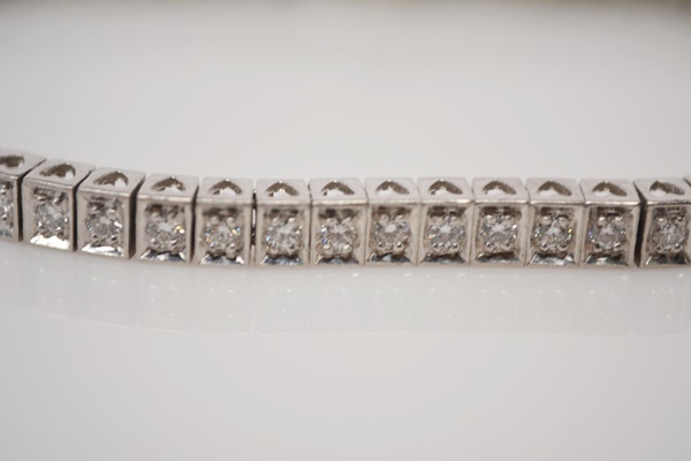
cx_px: 346
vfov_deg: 16.6
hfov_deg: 24.6
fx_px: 1583
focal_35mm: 82
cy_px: 230
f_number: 5.6
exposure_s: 1/80
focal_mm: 55
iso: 400
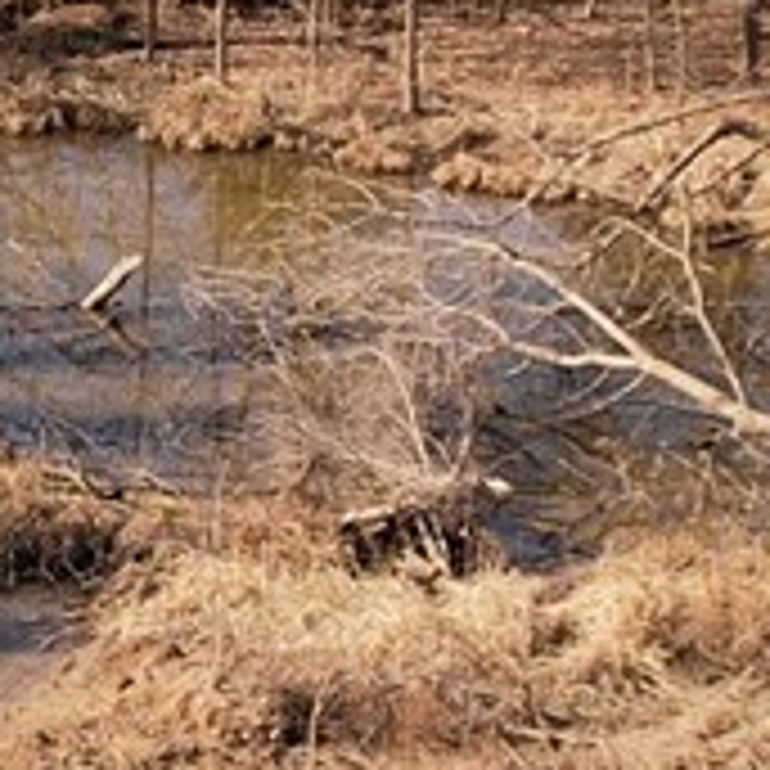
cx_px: -333
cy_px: 322
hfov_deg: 7.8
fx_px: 5587
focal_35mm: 222
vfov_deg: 7.9
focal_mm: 8.38
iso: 150
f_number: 2.8
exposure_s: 1/1600
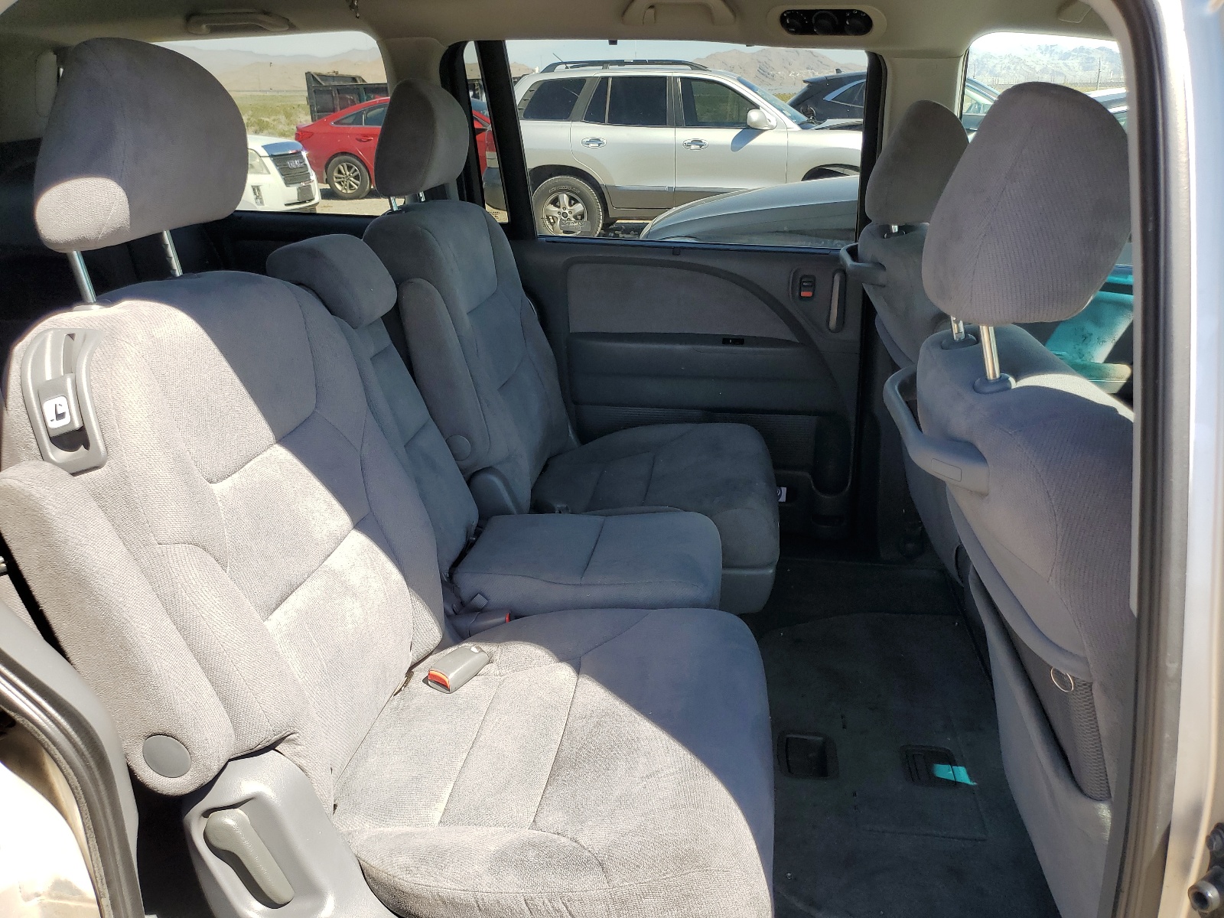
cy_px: 459
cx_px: 612
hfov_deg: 67.3
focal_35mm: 26
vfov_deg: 53.1
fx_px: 919
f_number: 1.5
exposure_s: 1/769
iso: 50
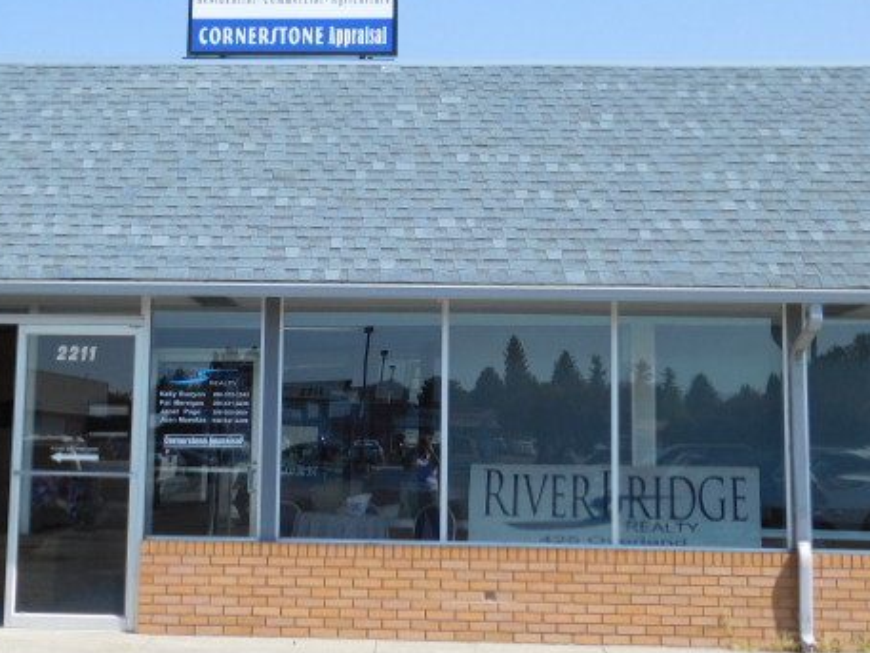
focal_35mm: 63
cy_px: 217
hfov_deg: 30.6
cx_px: 337
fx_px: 1584
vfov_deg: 23.2
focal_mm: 8
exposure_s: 1/800
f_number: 3.7
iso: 125
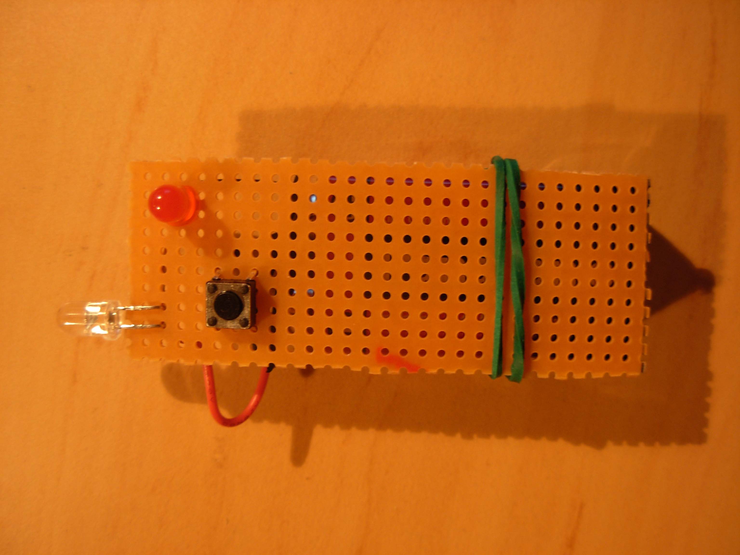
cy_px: 278
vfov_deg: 37.7
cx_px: 370
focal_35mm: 38
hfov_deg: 49.0
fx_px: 812
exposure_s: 1/4
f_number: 2.9
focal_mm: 6.3
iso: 81
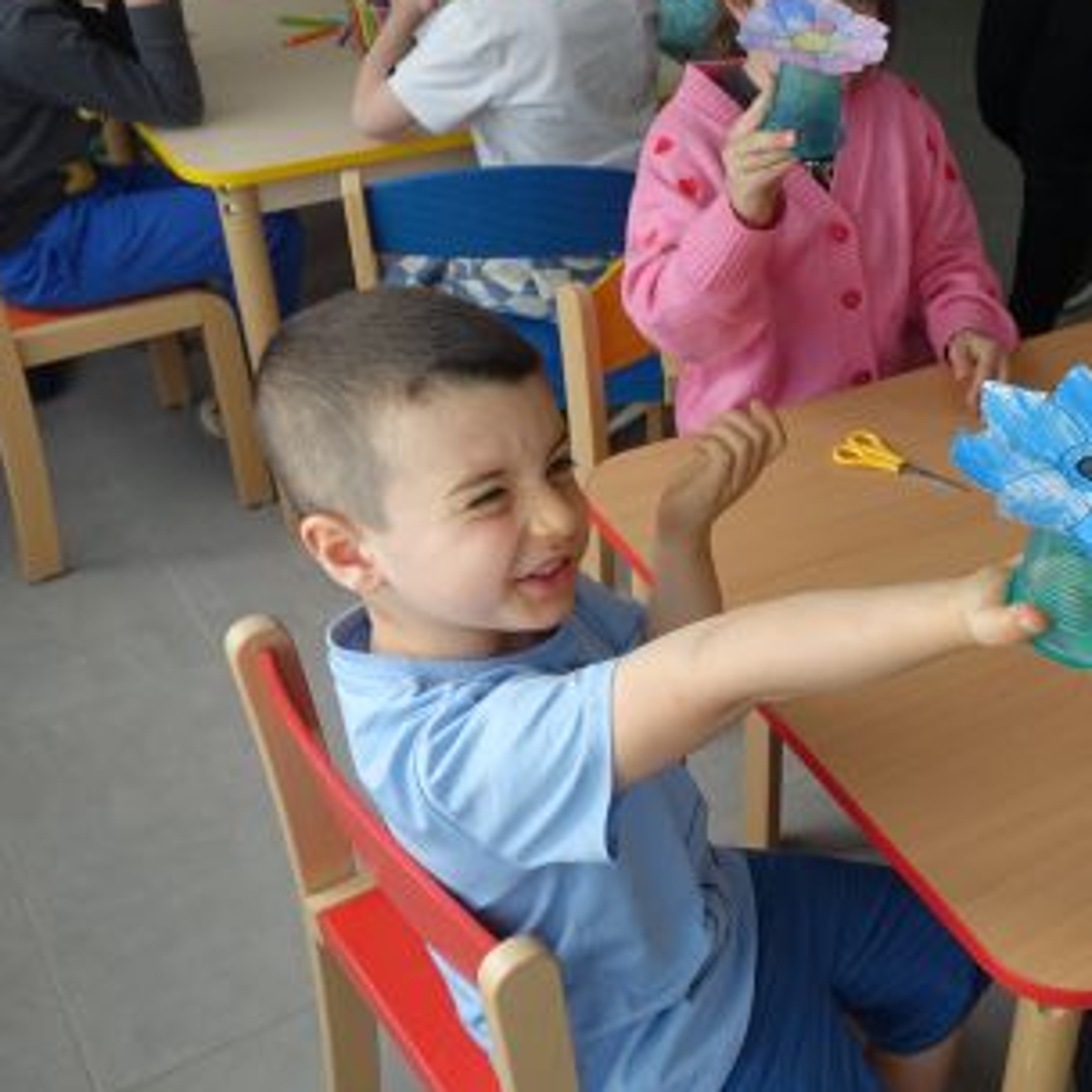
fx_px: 1535
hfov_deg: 37.3
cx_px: 920
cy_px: 602
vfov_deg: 39.1
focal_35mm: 43
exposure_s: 1/200
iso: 125
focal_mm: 8.8
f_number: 4
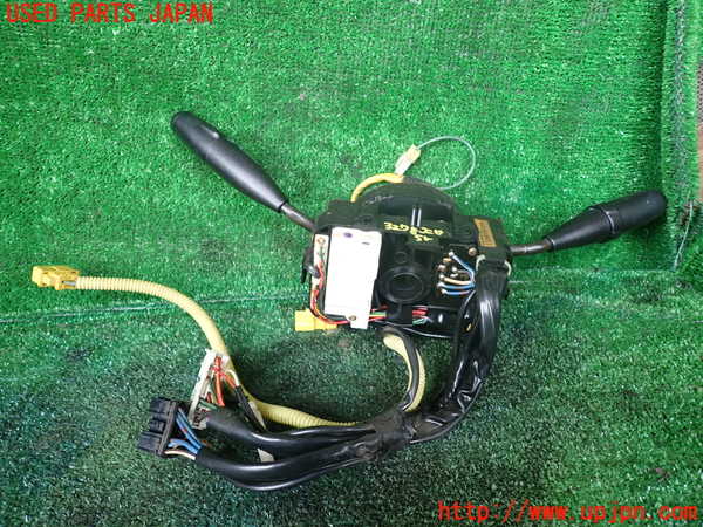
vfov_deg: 54.9
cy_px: 264
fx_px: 508
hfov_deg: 69.4
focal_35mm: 25
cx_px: 352
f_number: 2
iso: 160
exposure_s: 1/60
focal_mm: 4.5
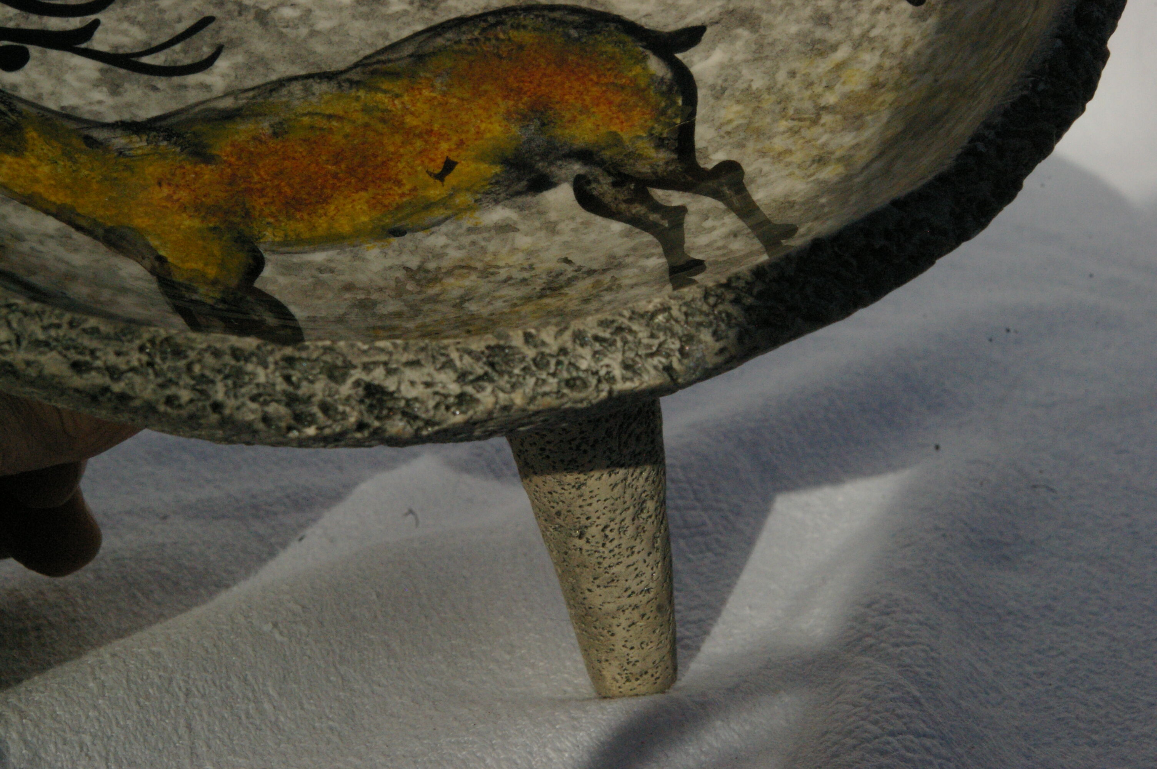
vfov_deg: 34.1
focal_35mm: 39
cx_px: 578
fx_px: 1252
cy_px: 384
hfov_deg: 49.6
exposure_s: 1/1000
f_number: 13
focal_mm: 26
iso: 1600
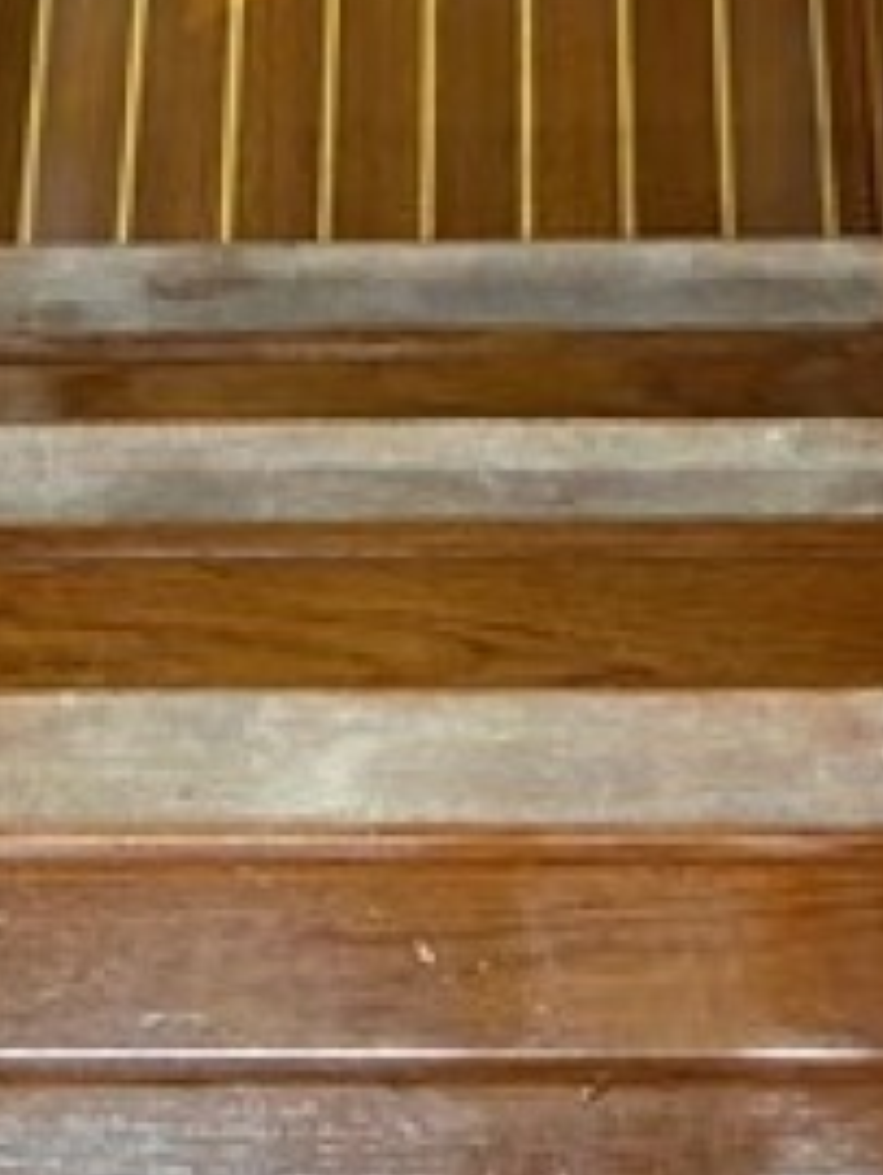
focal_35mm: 104
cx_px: 457
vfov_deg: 15.8
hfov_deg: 14.3
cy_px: -992
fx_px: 3532
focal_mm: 4.25
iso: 500
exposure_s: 1/40
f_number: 1.8
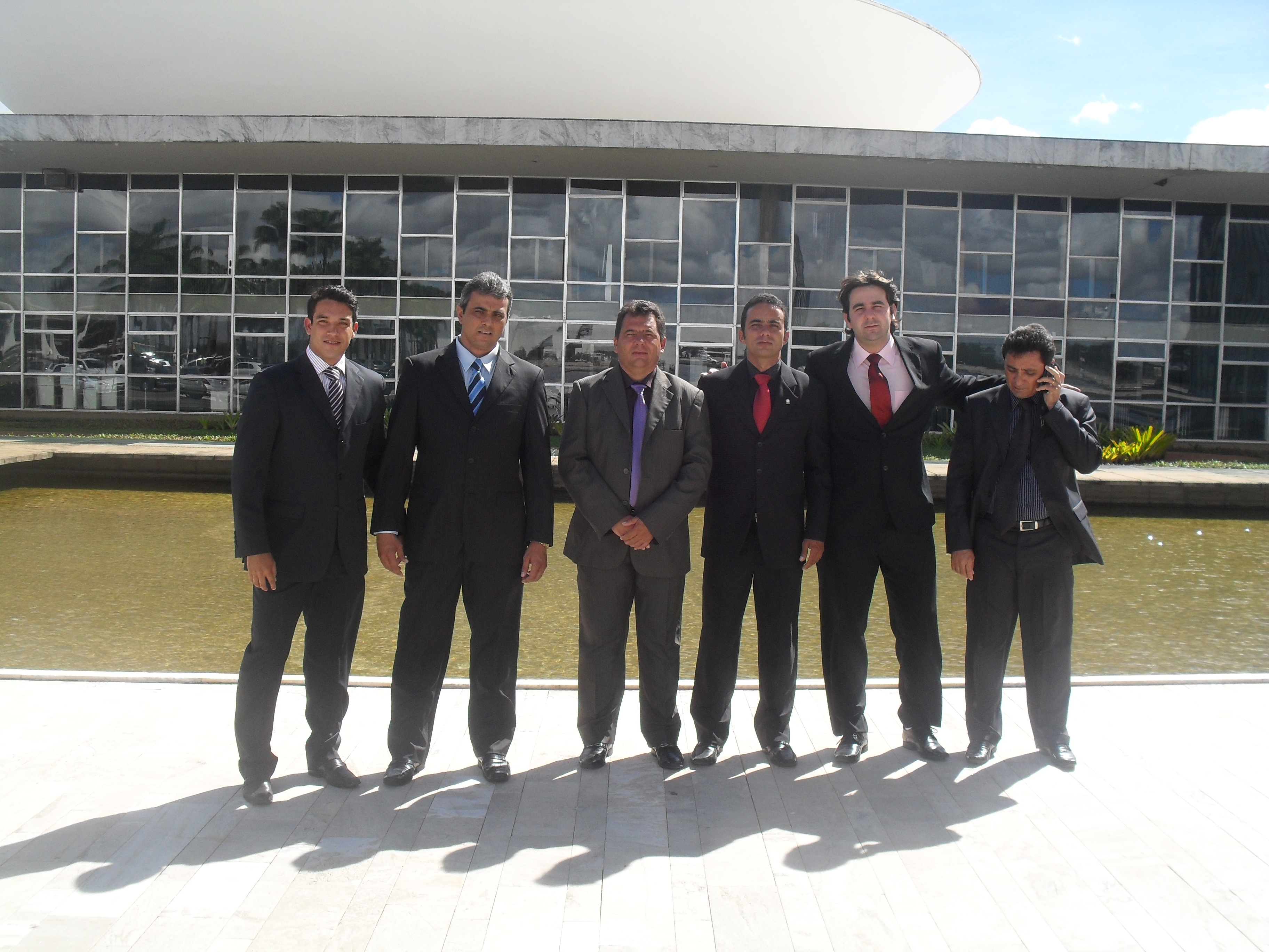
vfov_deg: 40.7
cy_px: 476
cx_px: 634
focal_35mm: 35
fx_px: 1283
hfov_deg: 52.6
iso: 100
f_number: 8.4
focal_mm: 6.3
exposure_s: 1/125
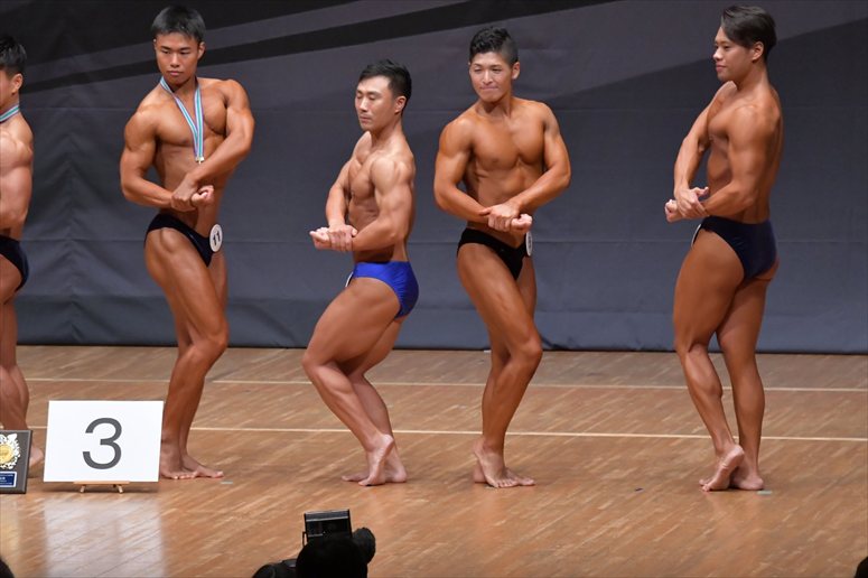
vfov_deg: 5.4
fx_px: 6145
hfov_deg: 8.1
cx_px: 434
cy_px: 289
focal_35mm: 255
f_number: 5.6
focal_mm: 170
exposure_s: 1/400
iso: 6400
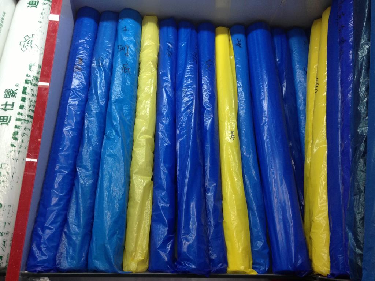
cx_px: 188
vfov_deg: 42.9
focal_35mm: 33
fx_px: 357
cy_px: 140
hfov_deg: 55.4
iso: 100
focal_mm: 4.13
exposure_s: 1/20
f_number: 2.4
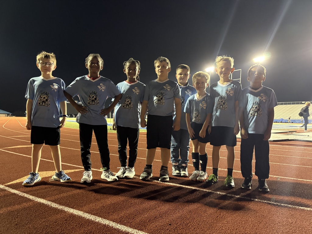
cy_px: 117
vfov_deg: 53.1
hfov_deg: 67.3
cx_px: 156
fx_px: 234
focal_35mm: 26
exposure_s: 1/30
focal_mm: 5.96
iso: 640
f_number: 1.6
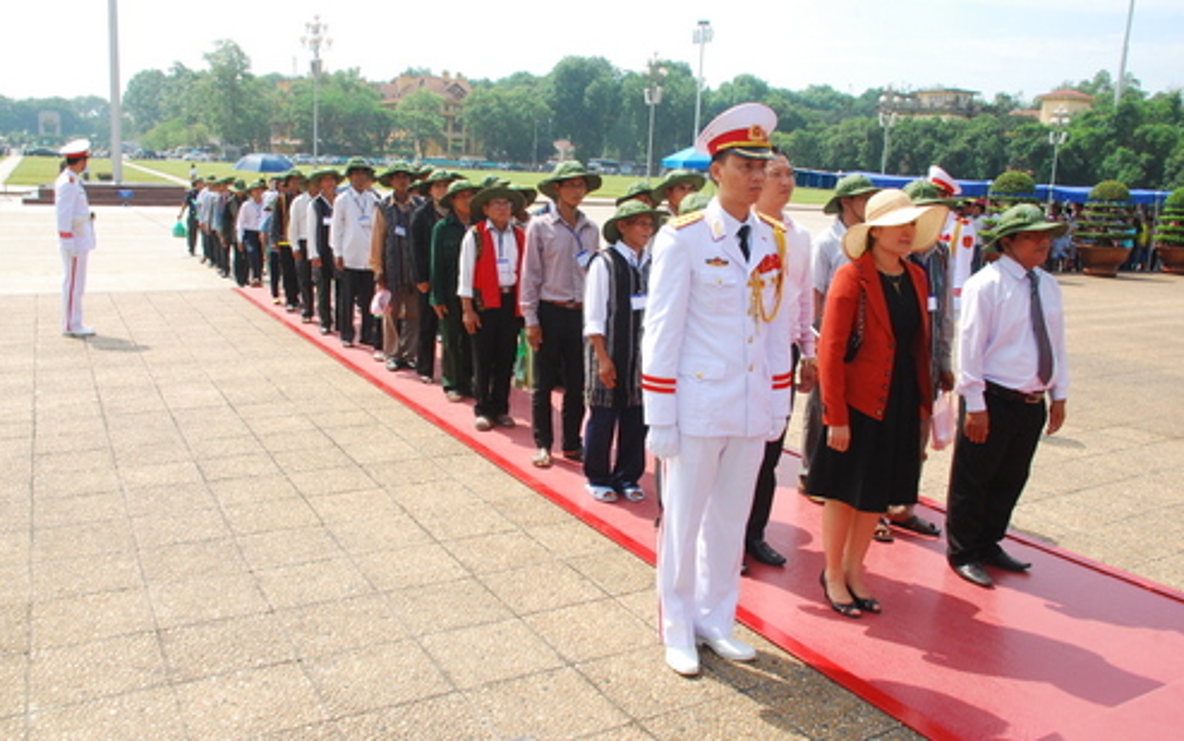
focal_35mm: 31
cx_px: 587
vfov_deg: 40.6
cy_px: 363
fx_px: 1001
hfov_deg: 61.2
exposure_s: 1/125
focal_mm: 20
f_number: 11
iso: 320
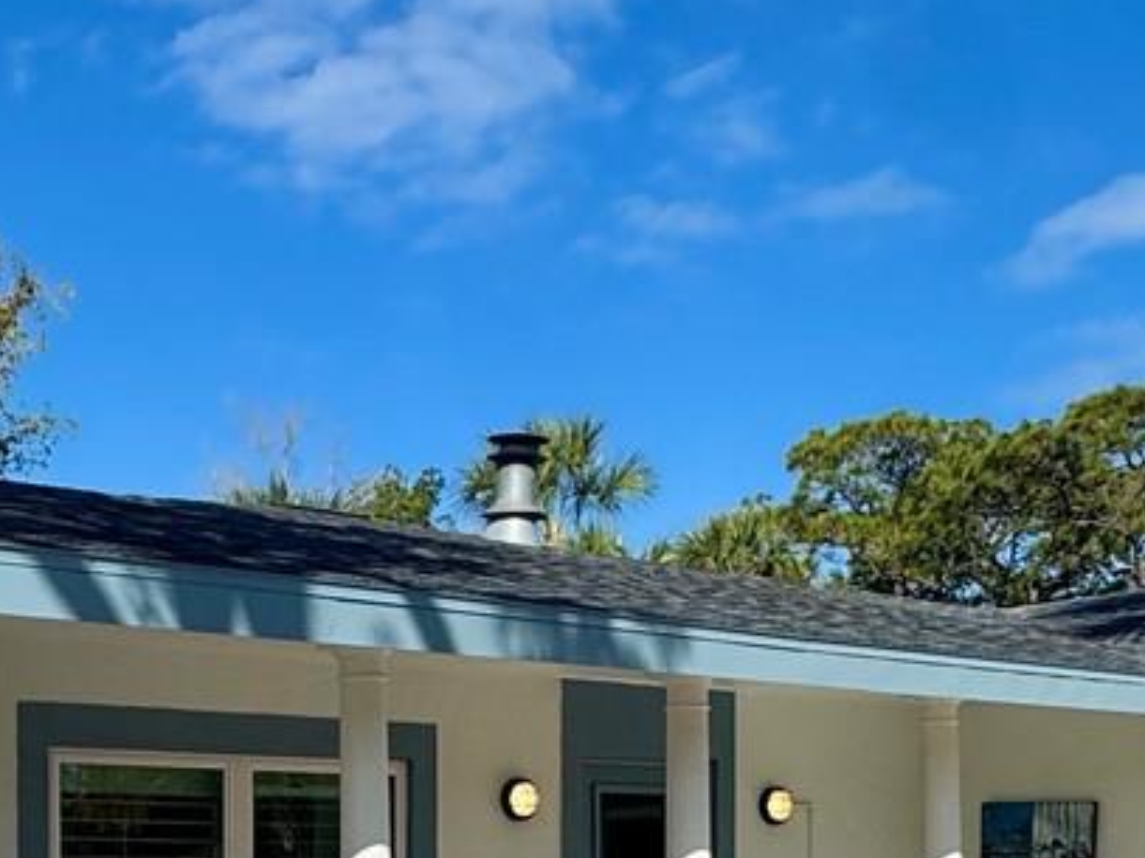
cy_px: 914
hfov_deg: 33.5
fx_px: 1819
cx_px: 172
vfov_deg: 24.9
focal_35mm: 55
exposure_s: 1/3390
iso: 50
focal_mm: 2.22
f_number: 2.2
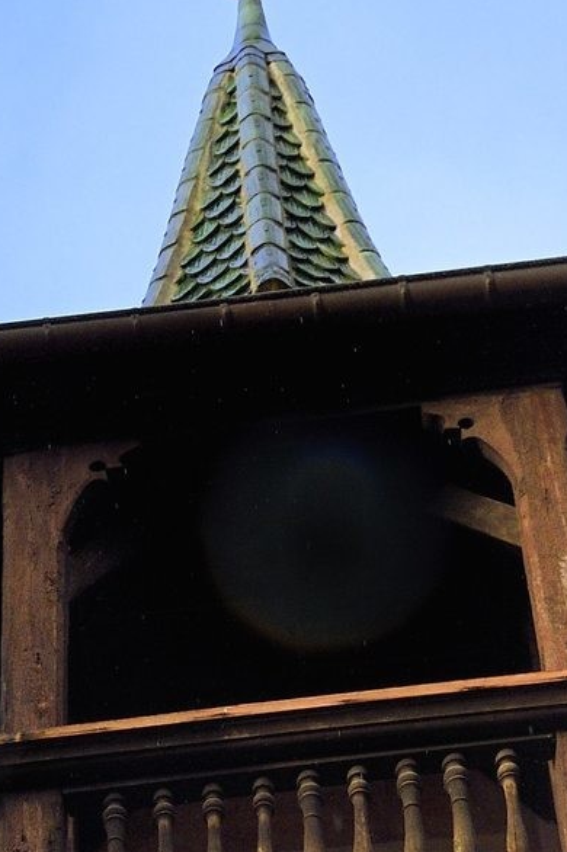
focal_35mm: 115
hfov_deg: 11.8
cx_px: -20
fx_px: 2720
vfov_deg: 15.2
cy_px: 1577
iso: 1600
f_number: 11
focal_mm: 28
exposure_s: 1/800
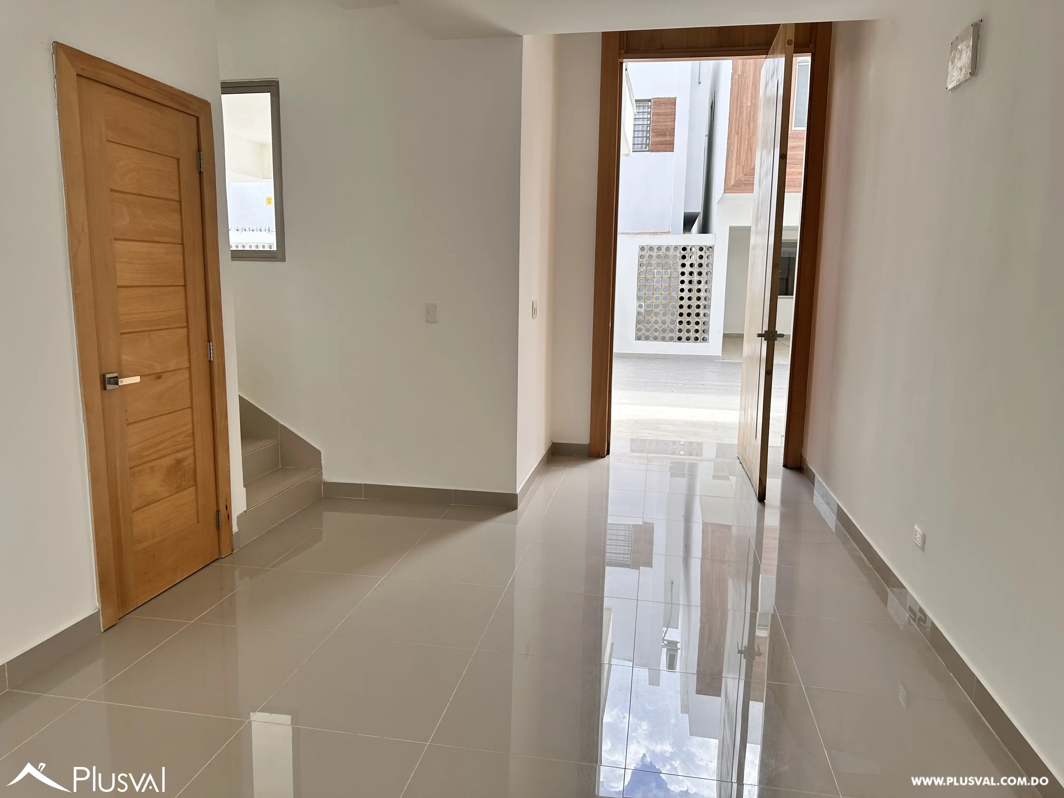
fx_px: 738
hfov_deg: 71.6
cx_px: 532
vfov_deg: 56.8
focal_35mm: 24
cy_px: 399
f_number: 1.78
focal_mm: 6.86
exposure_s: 1/836
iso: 80
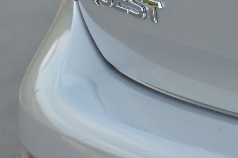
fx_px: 4526
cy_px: -4
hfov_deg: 3.0
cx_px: 140
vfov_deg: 2.0
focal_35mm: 686
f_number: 5.6
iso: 1000
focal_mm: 200
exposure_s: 1/500
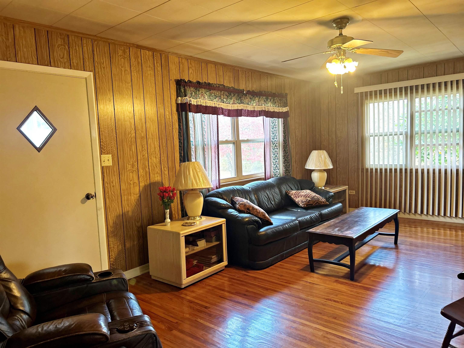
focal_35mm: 26
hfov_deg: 67.3
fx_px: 349
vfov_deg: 53.1
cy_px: 174
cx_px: 232
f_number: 1.5
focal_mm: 5.7
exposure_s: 1/60
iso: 200
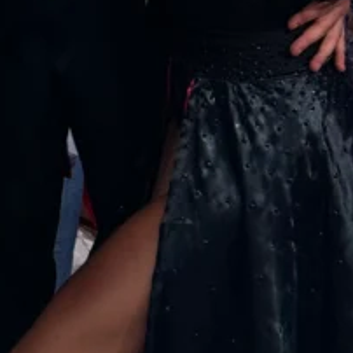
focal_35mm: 202
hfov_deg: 8.4
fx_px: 2331
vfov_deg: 8.3
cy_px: -294
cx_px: -274
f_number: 1.78
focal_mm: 6.76
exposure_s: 1/59
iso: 80
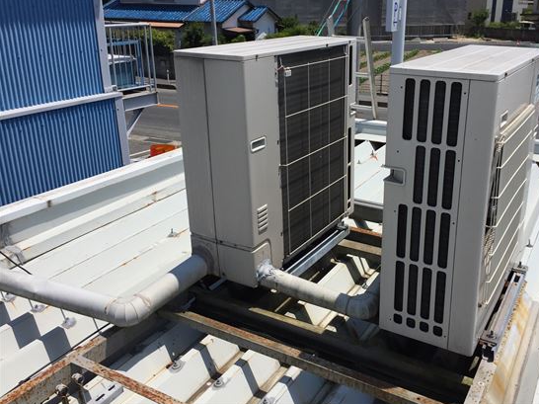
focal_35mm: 34
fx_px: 529
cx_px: 315
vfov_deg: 41.7
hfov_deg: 53.7
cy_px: 172
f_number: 2.2
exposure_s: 1/4405
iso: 32
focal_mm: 4.15
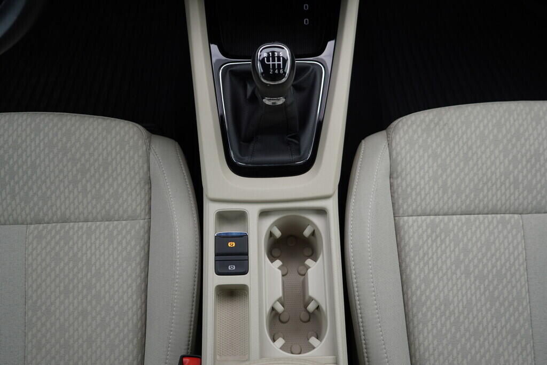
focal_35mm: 36
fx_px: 547
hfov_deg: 53.1
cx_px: 274
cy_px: 182
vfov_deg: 36.9
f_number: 3.2
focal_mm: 24
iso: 125
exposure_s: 1/40
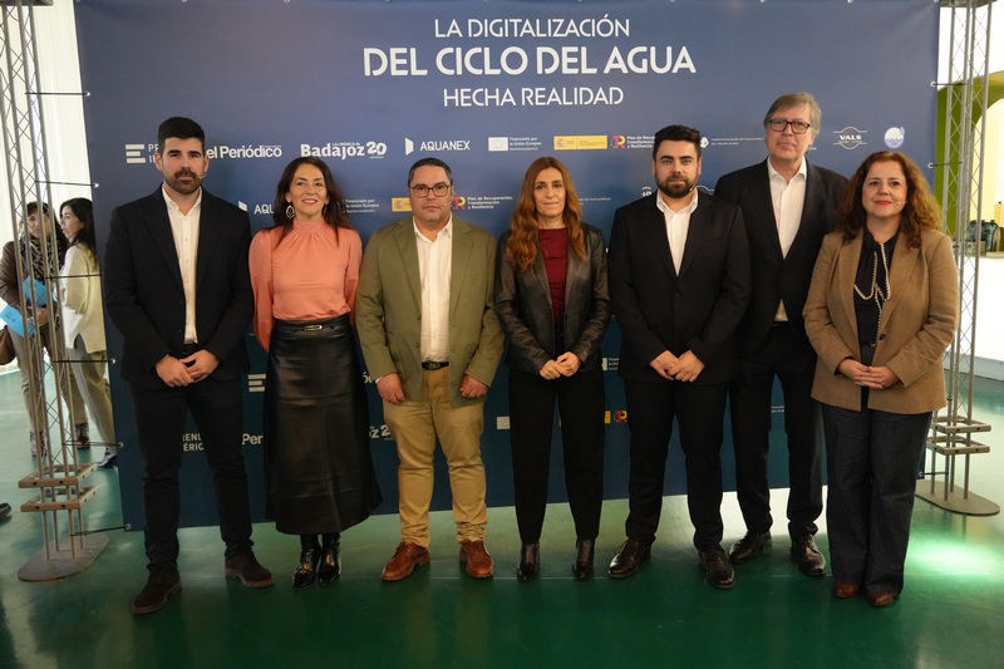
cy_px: 334
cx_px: 502
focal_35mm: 30
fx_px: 836
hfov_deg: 61.9
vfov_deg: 43.6
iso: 10000
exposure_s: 1/160
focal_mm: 30
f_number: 4
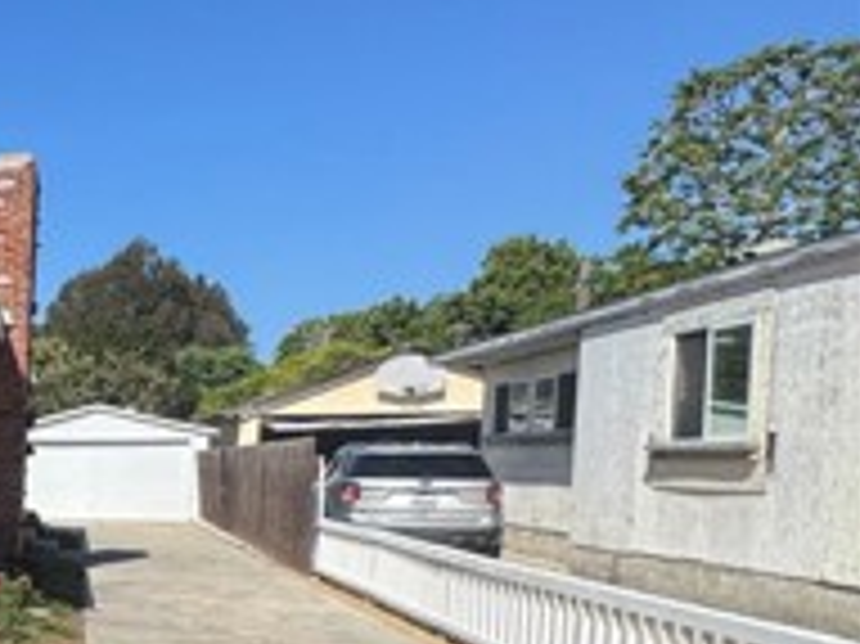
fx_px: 1167
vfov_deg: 30.1
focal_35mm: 47
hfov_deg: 24.6
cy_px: 522
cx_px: -576
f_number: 2.2
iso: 50
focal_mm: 2.22
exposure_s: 1/2770
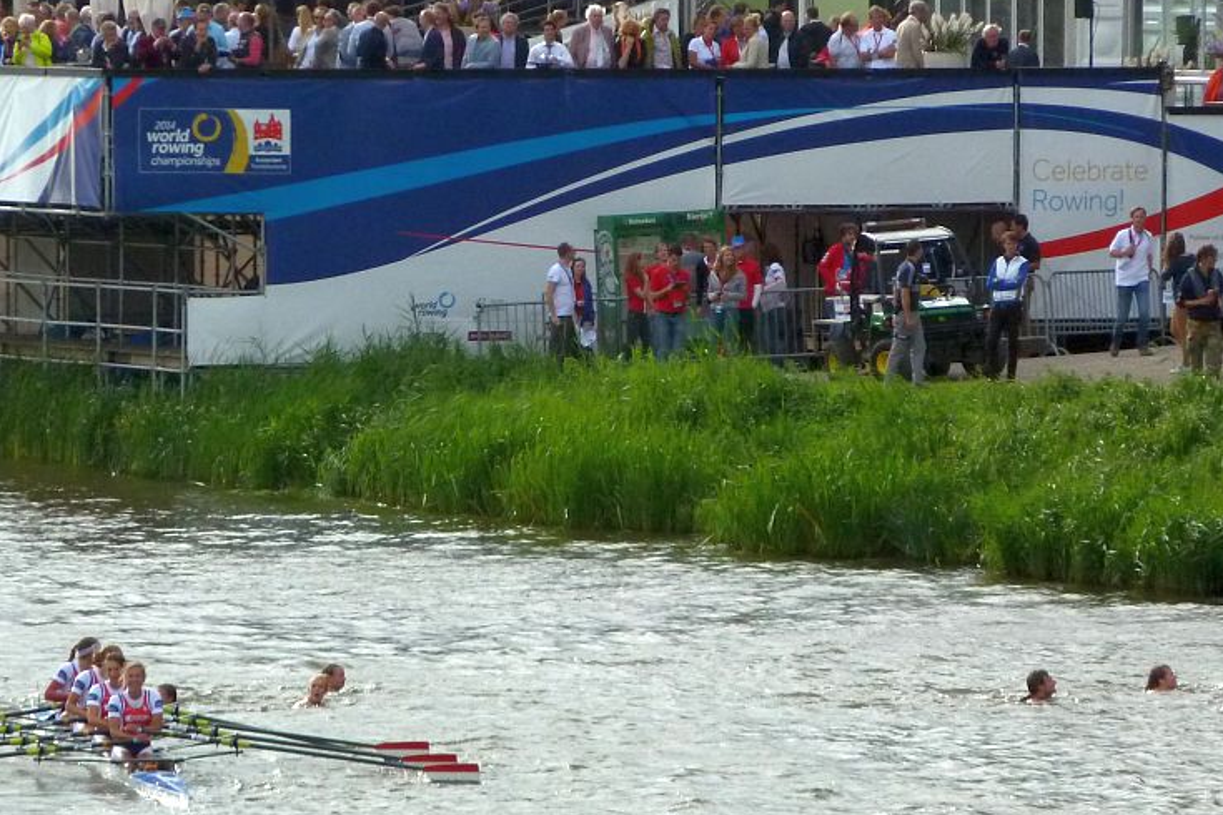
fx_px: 13690
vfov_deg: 3.4
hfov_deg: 5.1
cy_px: 615
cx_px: 664
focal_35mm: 403
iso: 320
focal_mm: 45.7
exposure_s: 1/1000
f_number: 4.8
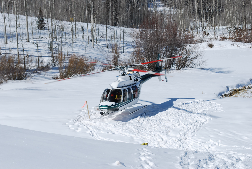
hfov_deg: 24.6
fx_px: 578
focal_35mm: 82
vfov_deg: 16.6
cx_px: 126
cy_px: 84
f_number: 10
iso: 100
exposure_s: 1/400
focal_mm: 55
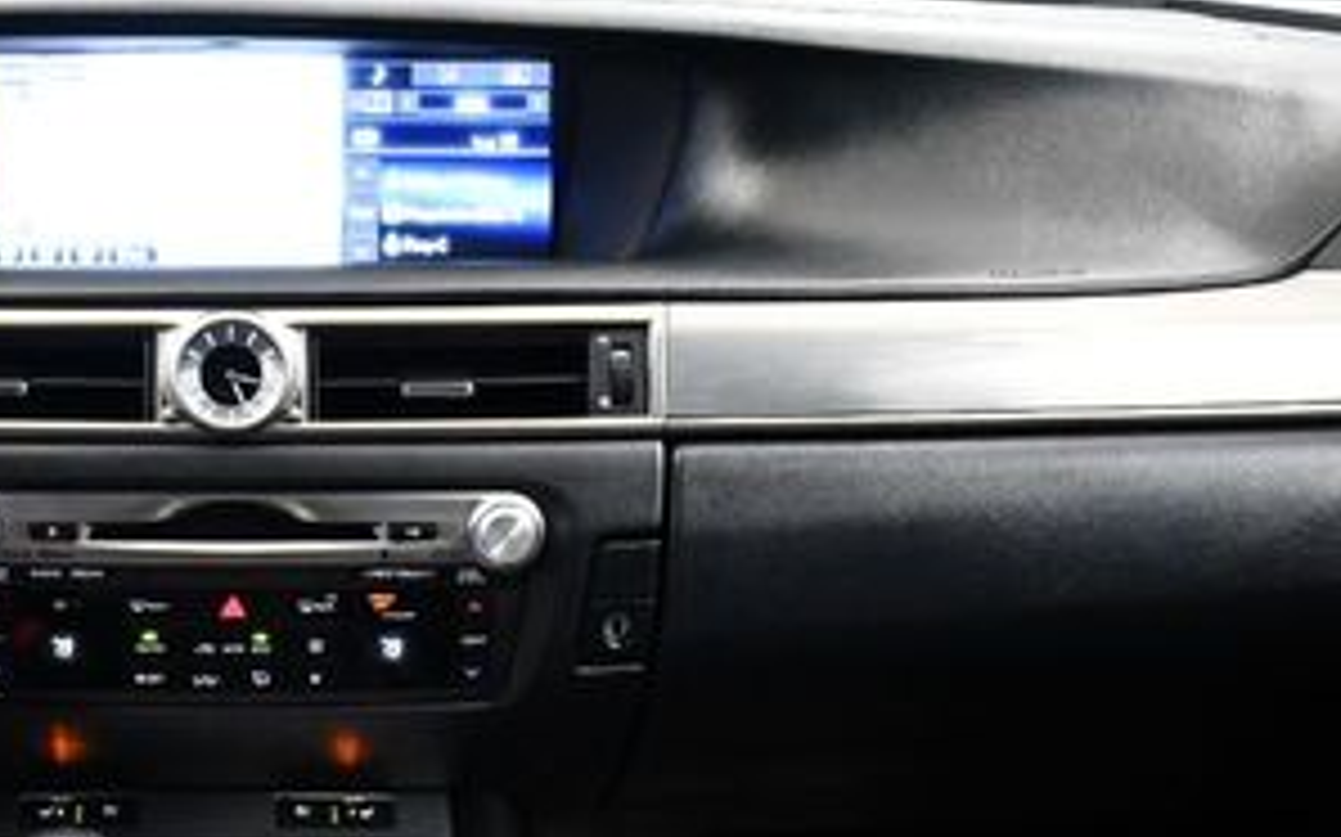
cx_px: 230
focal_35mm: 79
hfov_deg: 25.6
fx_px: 2886
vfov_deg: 16.4
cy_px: 587
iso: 3200
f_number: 3.5
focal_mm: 18
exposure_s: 1/60
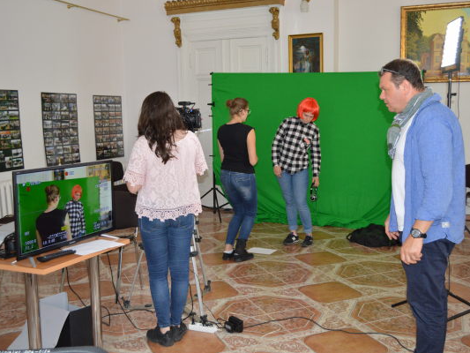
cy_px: 176
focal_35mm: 36
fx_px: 489
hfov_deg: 51.2
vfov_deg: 39.7
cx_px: 264
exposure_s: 1/125
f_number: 5
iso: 800
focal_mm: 22
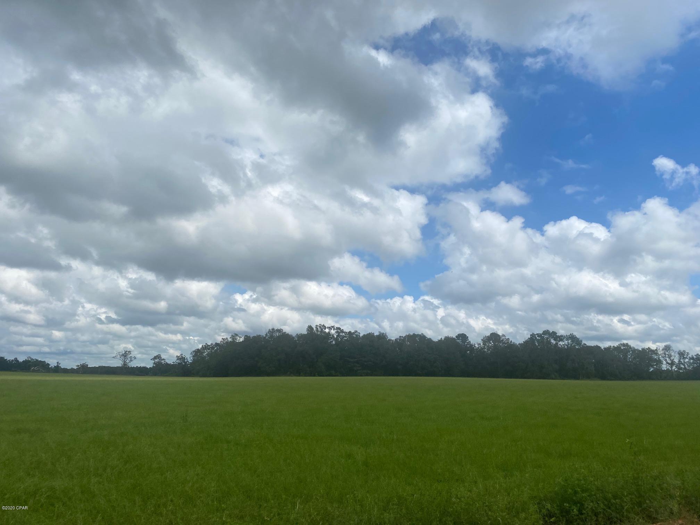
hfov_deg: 67.3
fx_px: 526
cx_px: 350
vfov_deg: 53.1
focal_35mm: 26
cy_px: 262
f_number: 1.8
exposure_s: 1/6061
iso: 32
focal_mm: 4.25
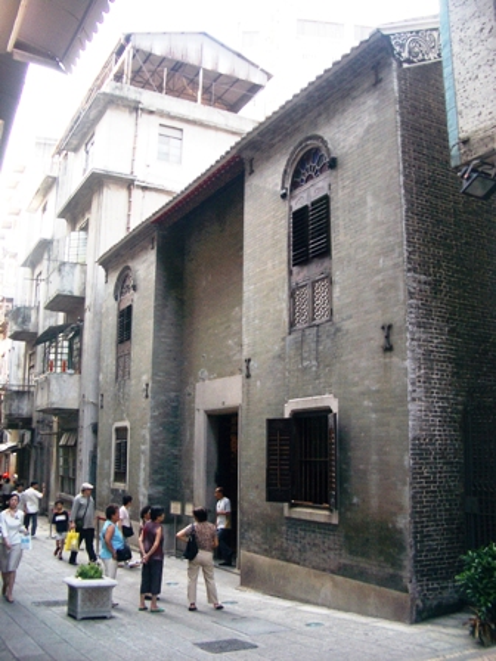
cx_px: 248
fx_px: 669
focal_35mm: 35
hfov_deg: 40.7
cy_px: 330
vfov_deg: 52.6
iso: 100
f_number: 2.6
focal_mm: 5.8
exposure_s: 1/100
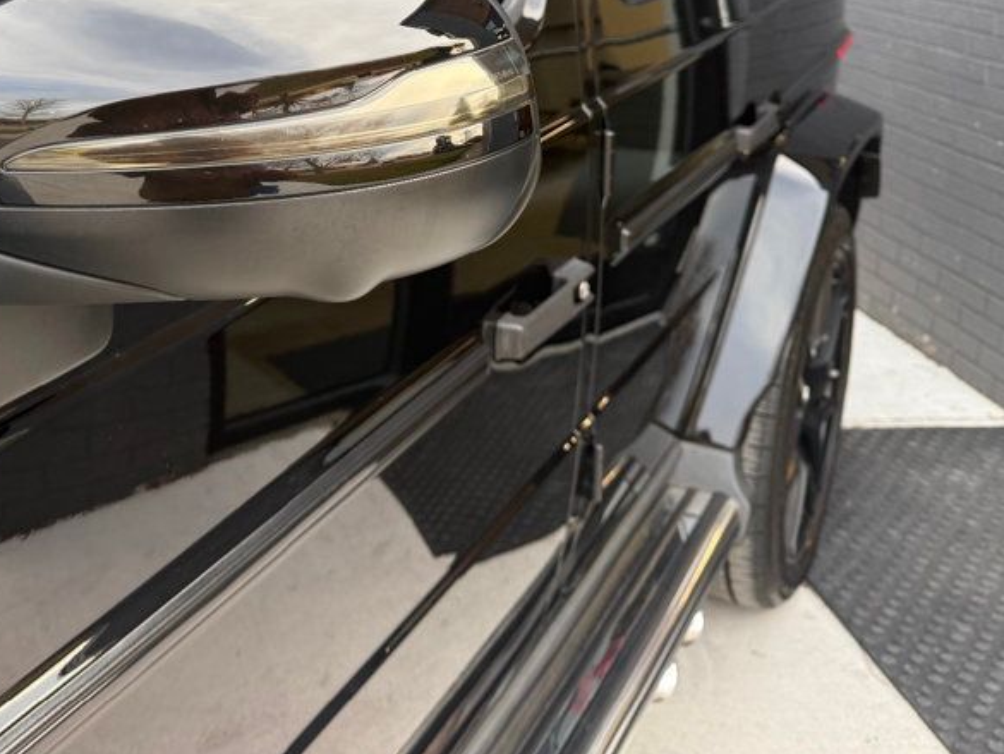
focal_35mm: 42
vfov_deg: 32.9
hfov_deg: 43.0
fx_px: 1218
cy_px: 100
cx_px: 221
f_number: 1.78
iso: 100
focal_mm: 6.76
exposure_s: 1/135
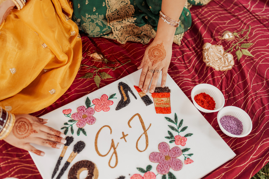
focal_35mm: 50
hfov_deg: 39.6
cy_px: 90
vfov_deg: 27.0
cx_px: 134
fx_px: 374
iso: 160
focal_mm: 50
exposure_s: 1/200
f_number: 2
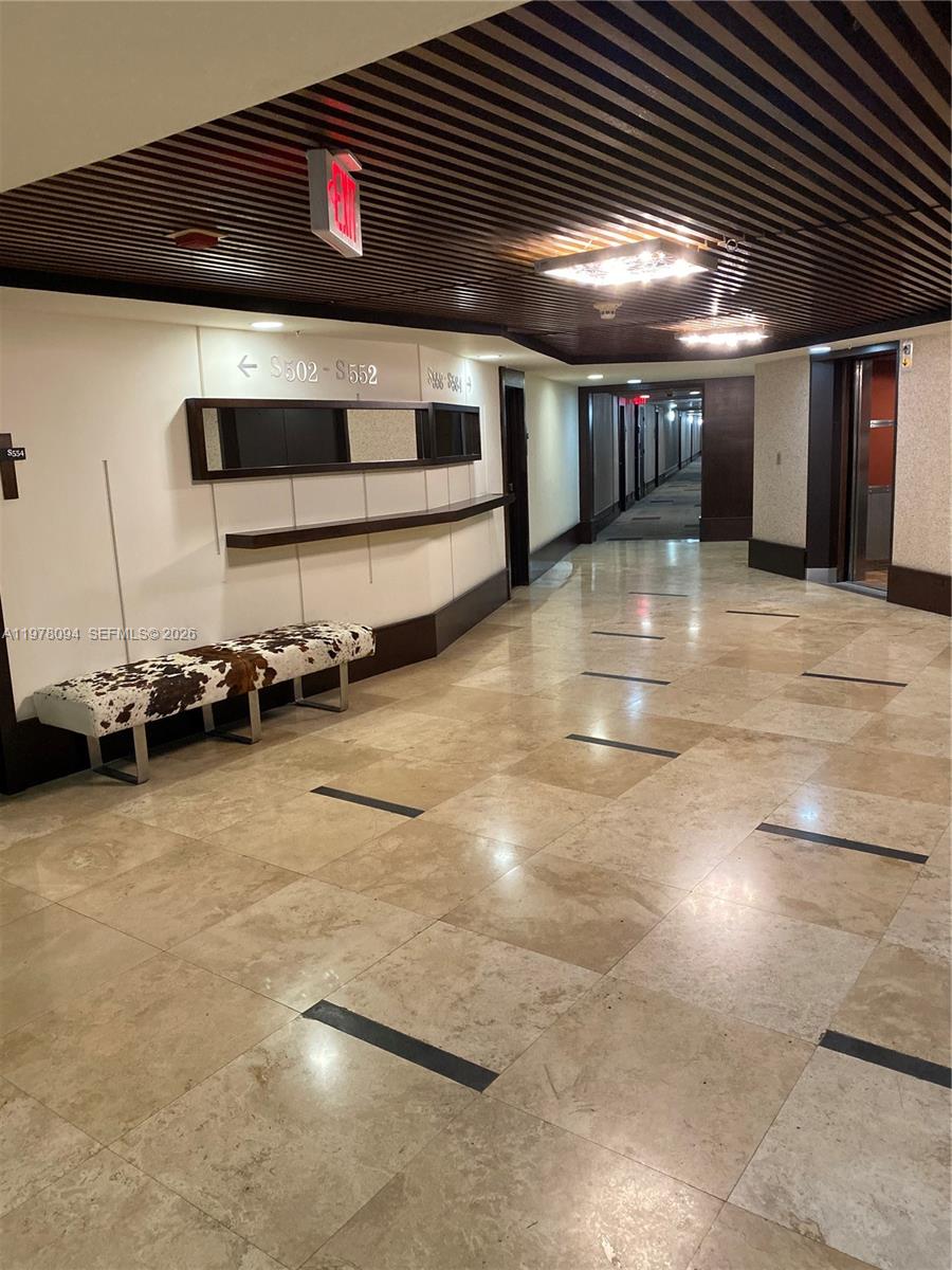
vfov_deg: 67.3
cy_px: 635
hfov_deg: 53.1
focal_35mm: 26
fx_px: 953
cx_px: 476
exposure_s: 1/60
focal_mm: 4.25
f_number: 1.8
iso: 400
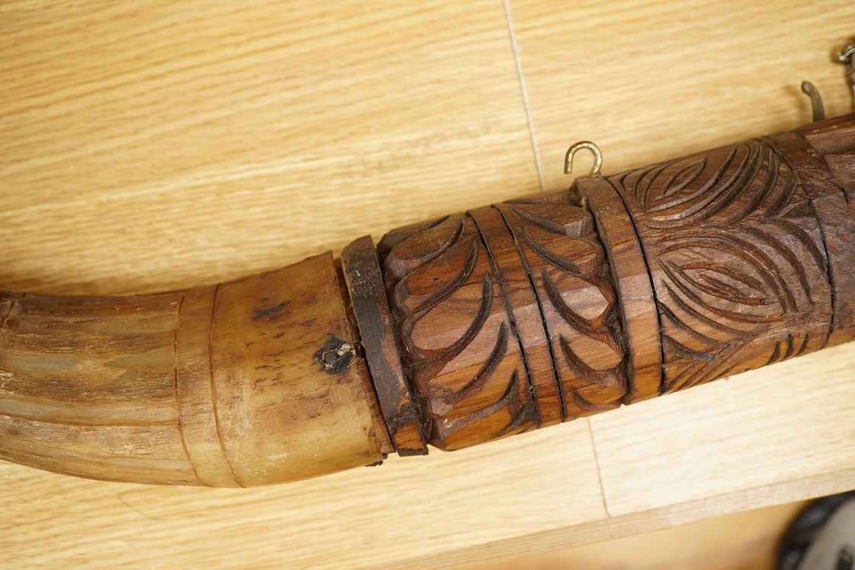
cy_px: 285
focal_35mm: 45
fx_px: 1069
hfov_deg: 43.6
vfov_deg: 29.9
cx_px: 428
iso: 2000
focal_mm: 30
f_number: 7.1
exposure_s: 1/125
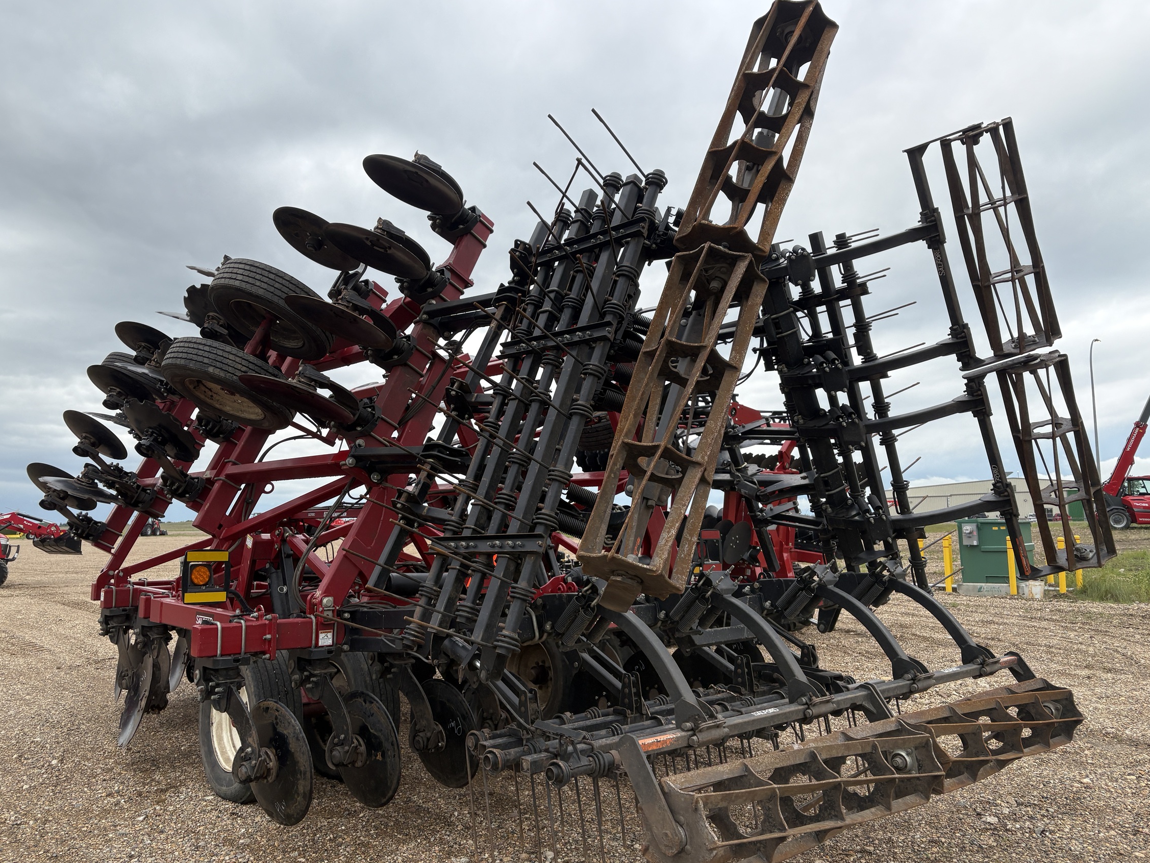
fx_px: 897
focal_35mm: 27
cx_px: 555
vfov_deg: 51.4
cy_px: 423
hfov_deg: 65.3
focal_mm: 5.96
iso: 50
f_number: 1.6
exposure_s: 1/1517
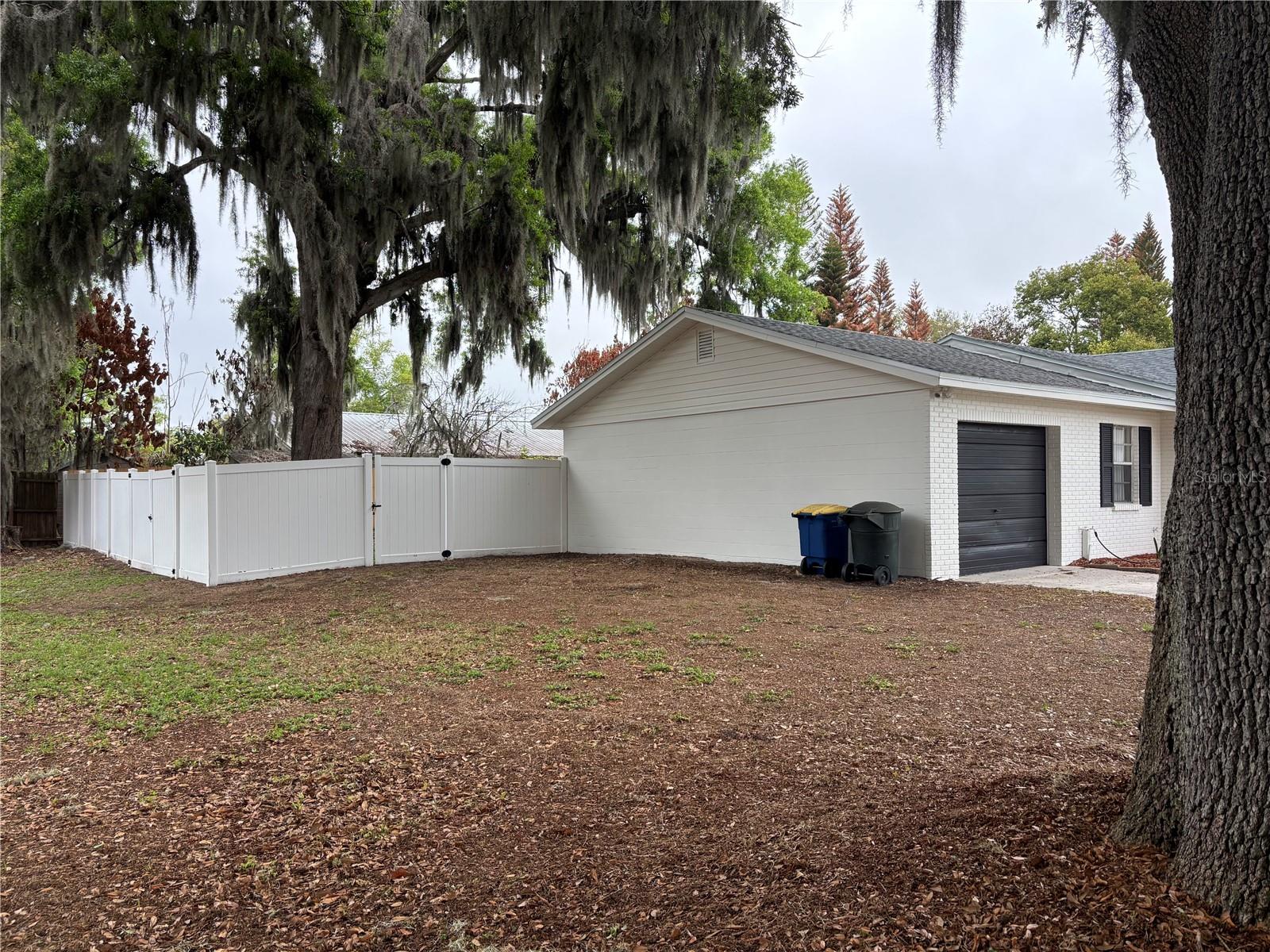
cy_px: 476
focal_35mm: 26
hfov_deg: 67.3
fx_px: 954
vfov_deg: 53.1
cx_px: 635
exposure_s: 1/396
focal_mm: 5.96
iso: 50
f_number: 1.6
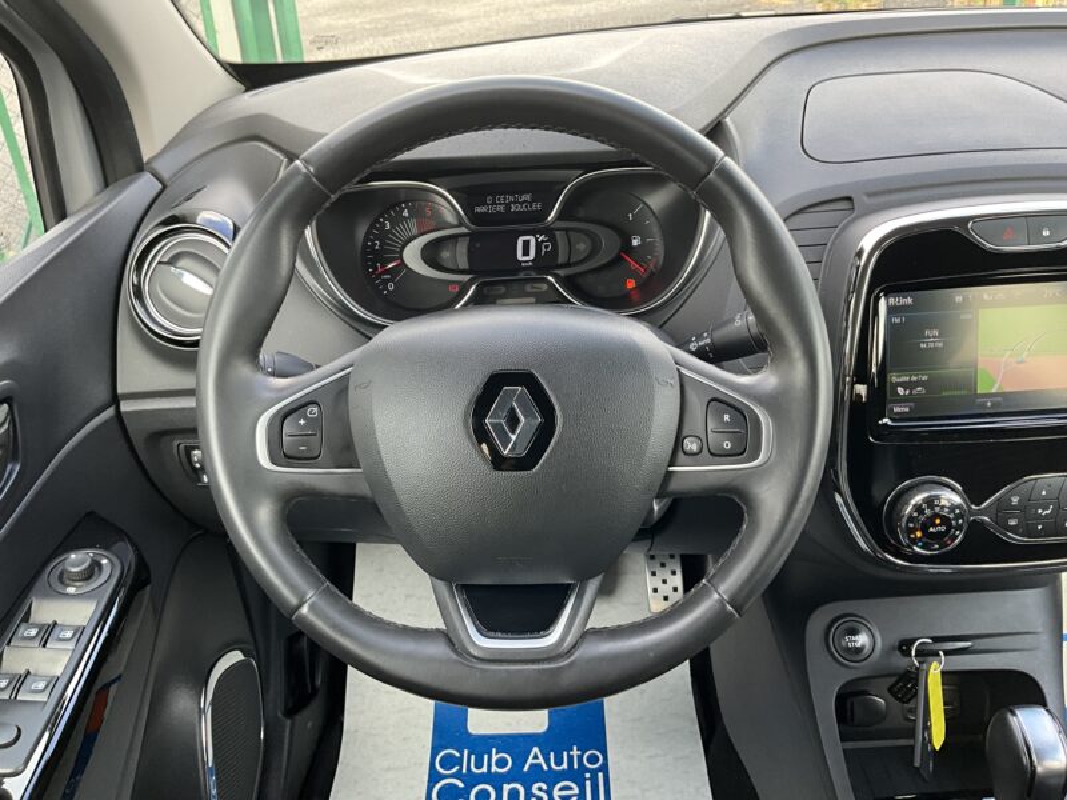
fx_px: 894
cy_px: 400
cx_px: 534
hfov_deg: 61.7
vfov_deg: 48.2
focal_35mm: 29
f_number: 1.8
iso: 64
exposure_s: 1/122
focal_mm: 3
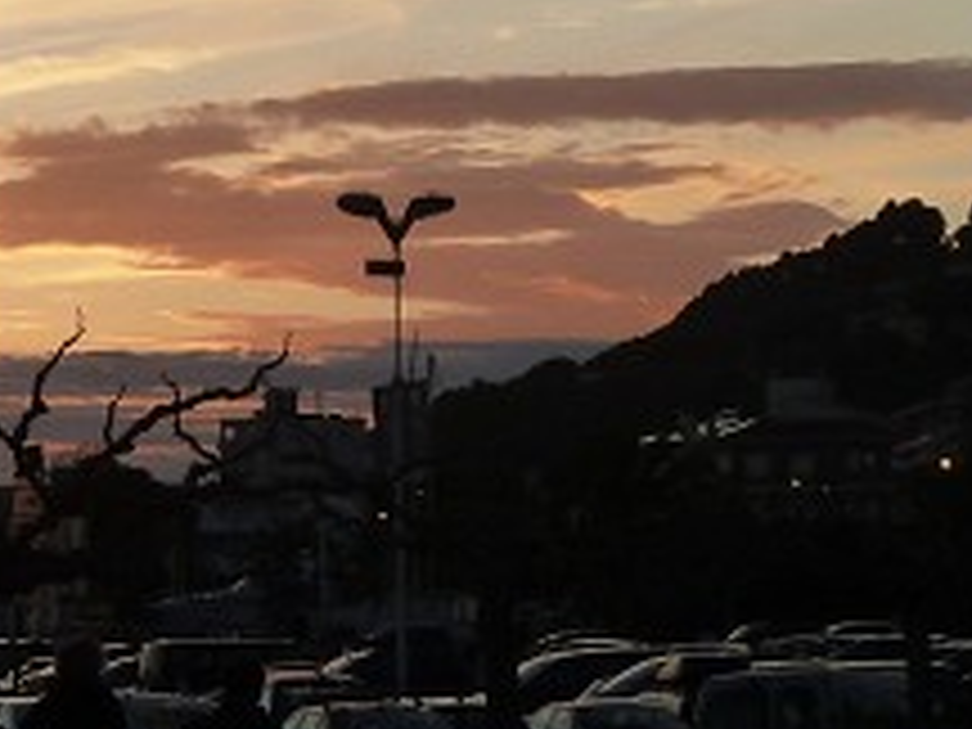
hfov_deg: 10.4
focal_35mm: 190
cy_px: -99
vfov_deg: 7.8
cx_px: 148
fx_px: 5335
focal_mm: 8.5
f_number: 3.8
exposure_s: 1/250
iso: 125
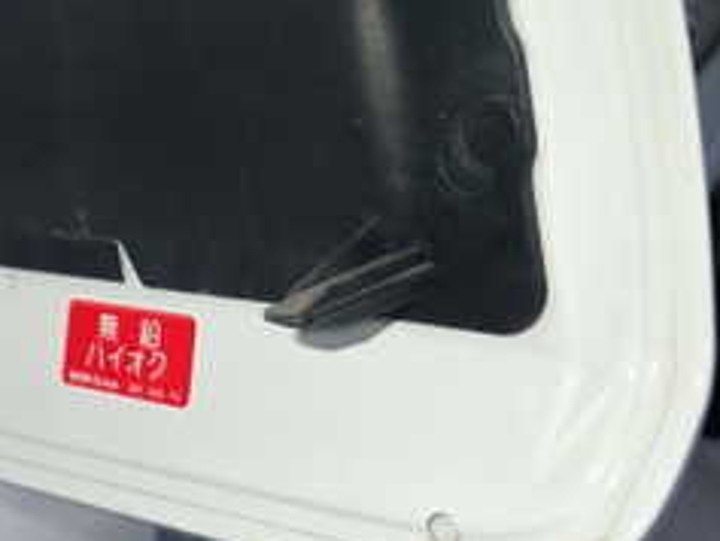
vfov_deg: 19.1
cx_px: 106
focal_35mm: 76
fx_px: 1582
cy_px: 73
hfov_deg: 25.1
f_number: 6.3
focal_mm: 5.4
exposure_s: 1/30
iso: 200
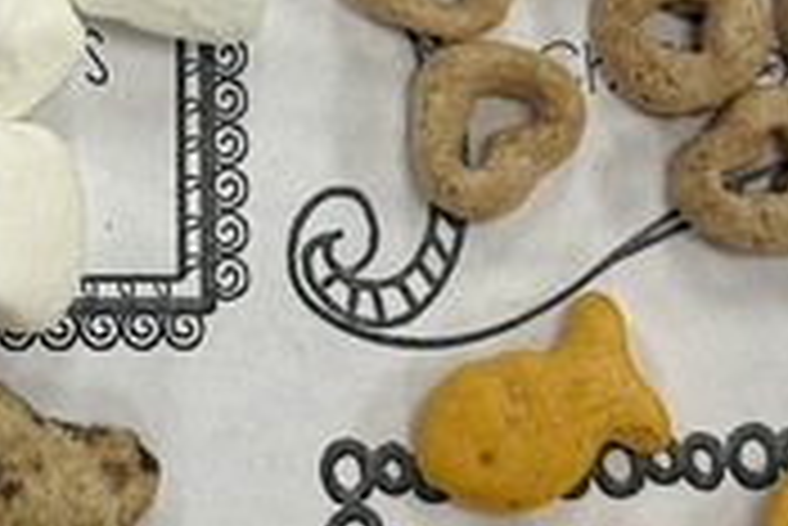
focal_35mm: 146
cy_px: 171
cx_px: 248
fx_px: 3198
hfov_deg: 14.0
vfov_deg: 9.4
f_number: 1.78
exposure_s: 1/120
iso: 200
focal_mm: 6.76
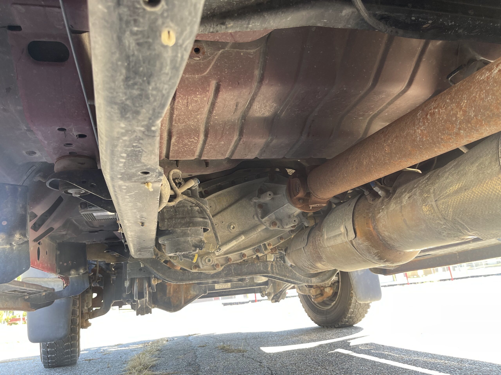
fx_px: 376
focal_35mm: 26
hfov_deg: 67.3
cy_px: 188
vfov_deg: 53.1
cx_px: 250
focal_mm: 5.1
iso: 100
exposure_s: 1/121
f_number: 1.6
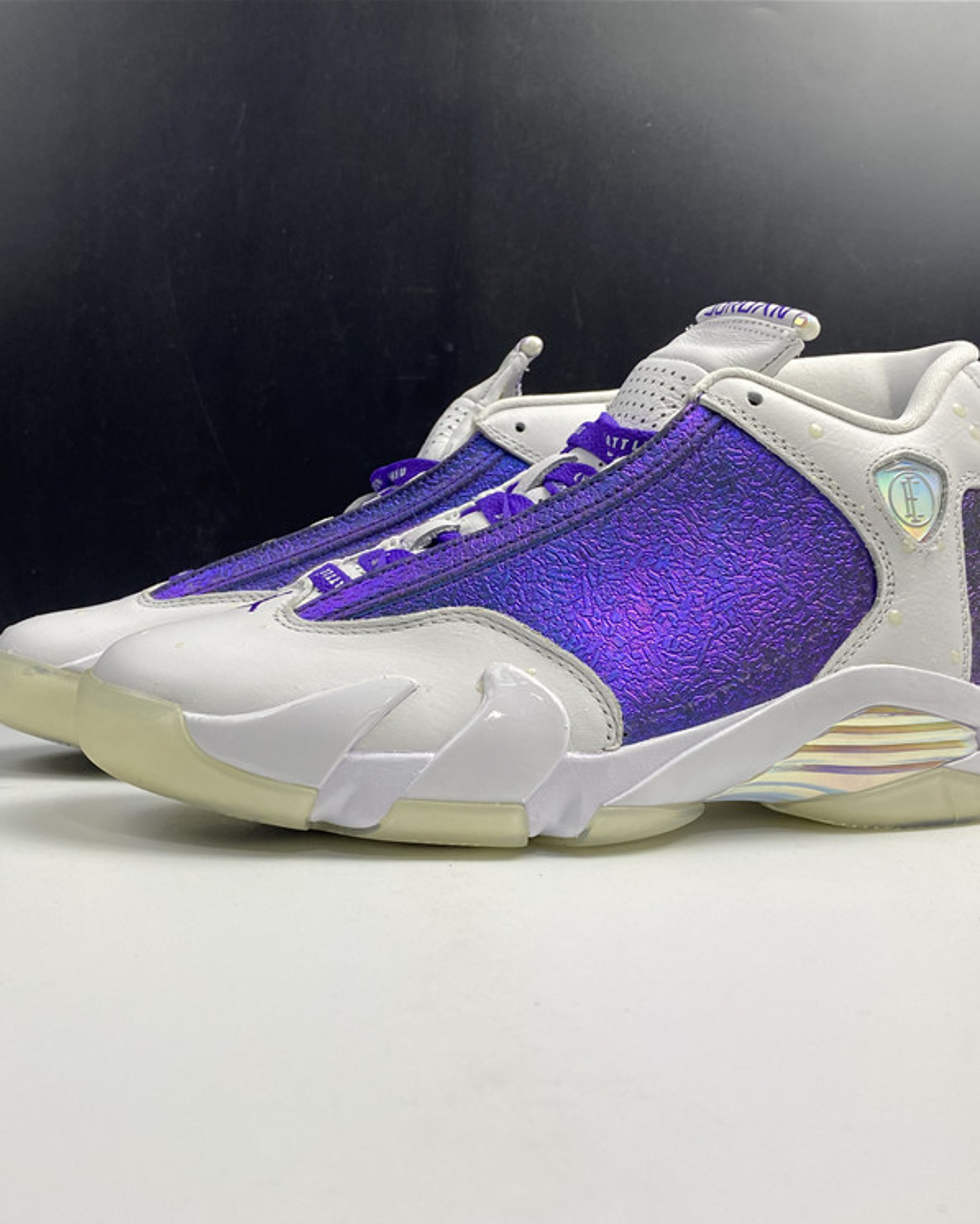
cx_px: 520
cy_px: 614
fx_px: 1232
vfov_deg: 52.8
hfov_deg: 43.3
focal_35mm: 34
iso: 64
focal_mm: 4.25
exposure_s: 1/122
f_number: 1.8
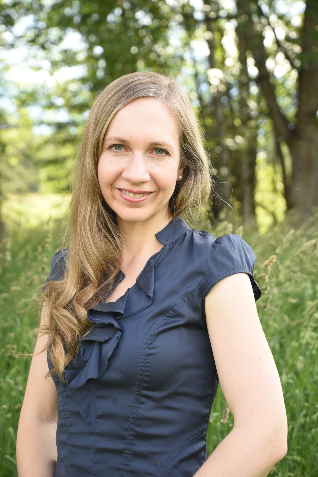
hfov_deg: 18.2
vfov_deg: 27.0
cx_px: 159
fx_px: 993
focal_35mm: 75
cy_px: 238
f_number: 5.6
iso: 500
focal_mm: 75
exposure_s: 1/200
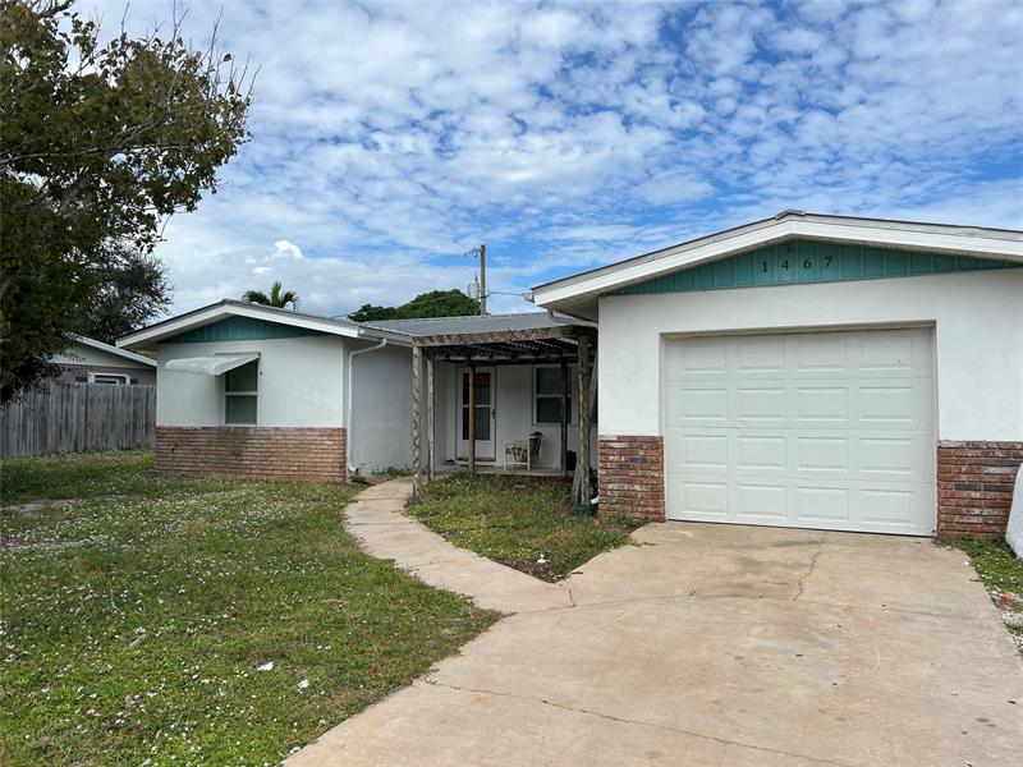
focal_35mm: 26
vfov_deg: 53.1
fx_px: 768
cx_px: 512
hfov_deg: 67.3
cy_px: 384
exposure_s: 1/6211
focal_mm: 5.7
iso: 50
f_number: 1.5
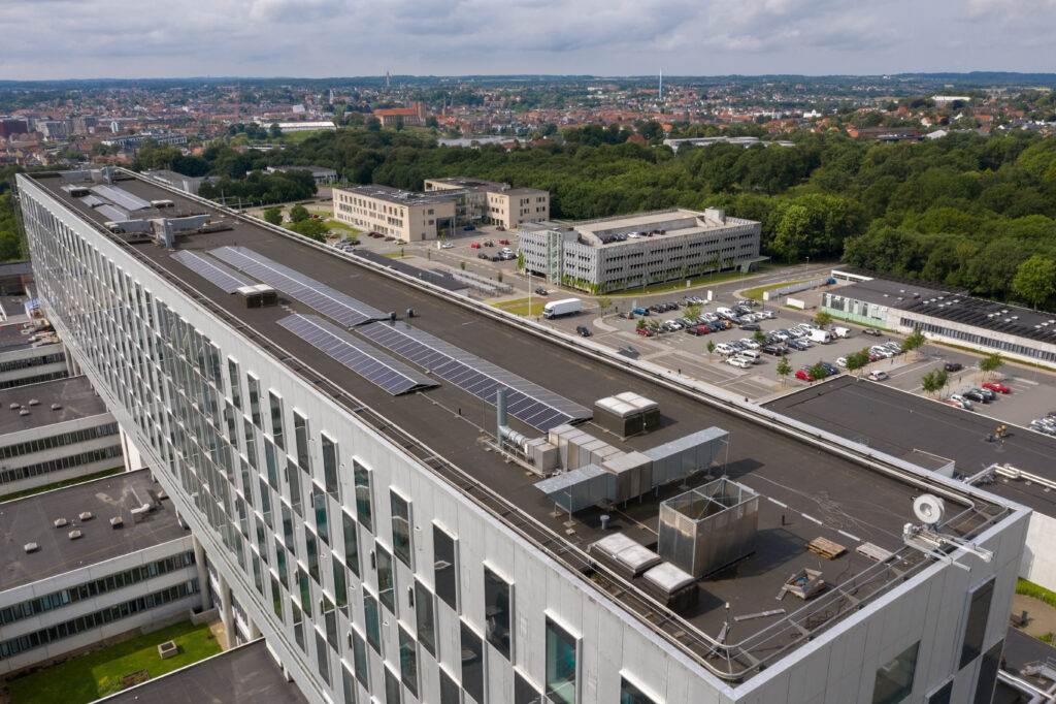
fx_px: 821
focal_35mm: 28
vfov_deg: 46.4
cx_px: 528
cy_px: 352
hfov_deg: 65.5
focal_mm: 10.26
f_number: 6.3
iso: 100
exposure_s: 1/400
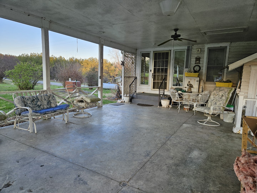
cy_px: 96
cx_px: 128
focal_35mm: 23
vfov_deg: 58.9
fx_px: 171
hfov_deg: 73.9
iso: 80
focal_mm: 5.4
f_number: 1.8
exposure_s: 1/207
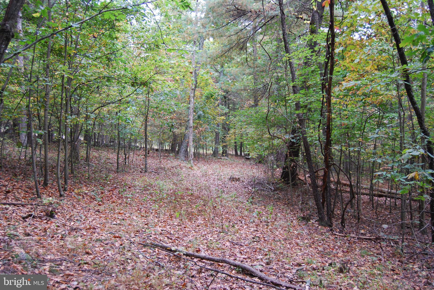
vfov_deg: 37.0
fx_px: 434
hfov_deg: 53.1
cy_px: 145
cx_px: 217
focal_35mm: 36
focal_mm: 24
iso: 400
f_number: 4
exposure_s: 1/50
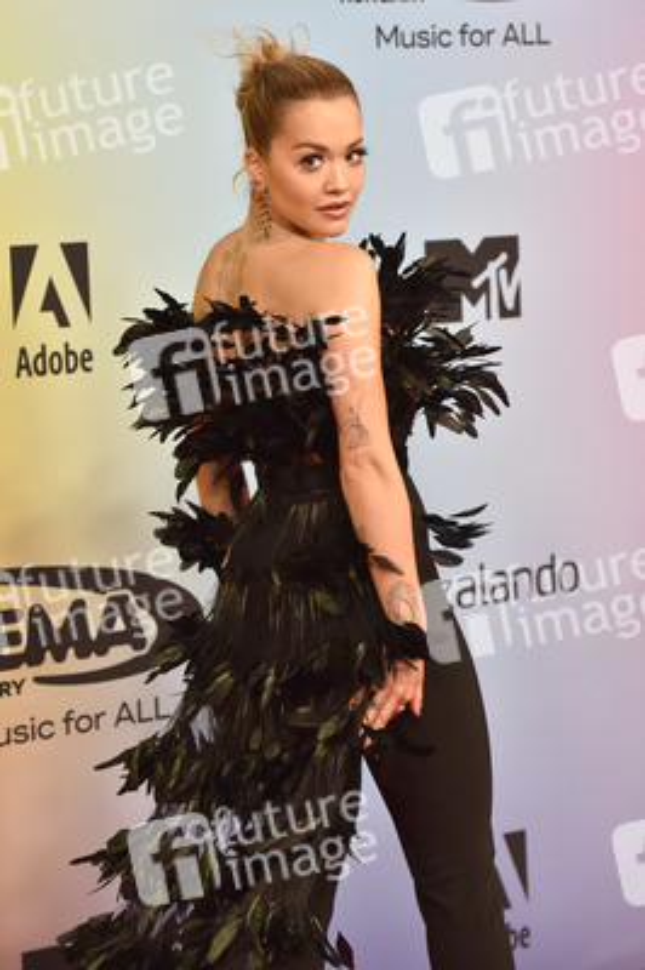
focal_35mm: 116
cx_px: 322
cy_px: 485
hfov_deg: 11.8
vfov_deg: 17.7
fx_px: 3123
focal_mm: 116
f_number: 5.6
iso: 2000
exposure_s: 1/200
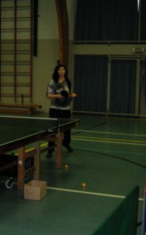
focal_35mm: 68
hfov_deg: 19.0
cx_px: 40
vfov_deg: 30.2
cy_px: 111
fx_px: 434
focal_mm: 7.5
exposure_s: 1/128
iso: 200
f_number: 2.7
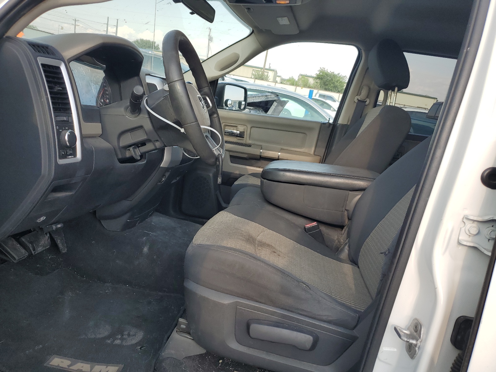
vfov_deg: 53.1
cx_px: 248
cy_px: 186
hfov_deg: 67.3
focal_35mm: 26
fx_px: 373
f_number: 1.5
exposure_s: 1/769
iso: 50
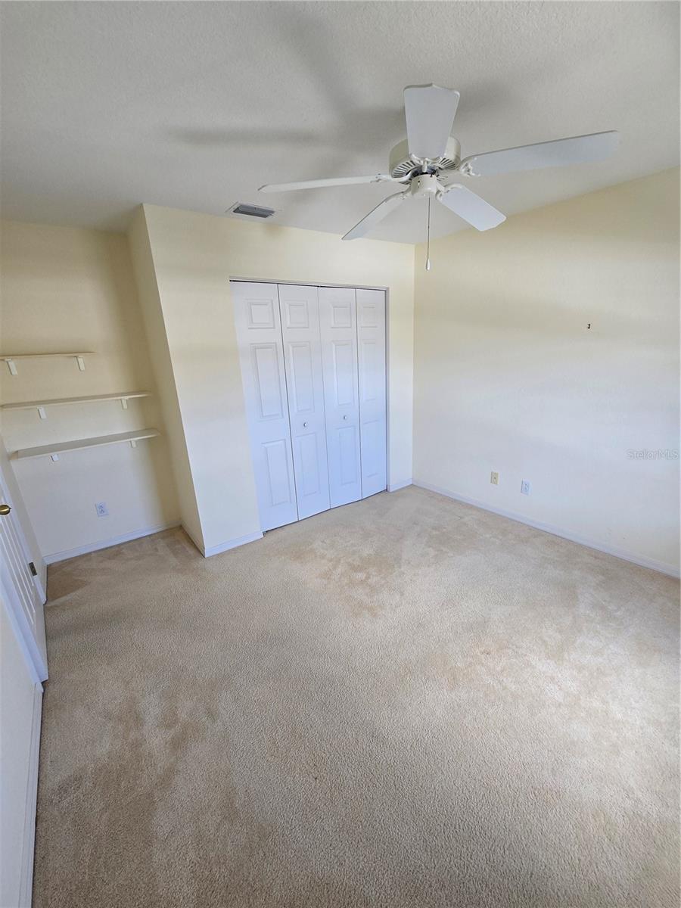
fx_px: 341
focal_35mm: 13
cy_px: 454
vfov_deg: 106.2
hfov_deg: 89.9
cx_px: 340
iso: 64
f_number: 2.2
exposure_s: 1/60
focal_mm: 2.2
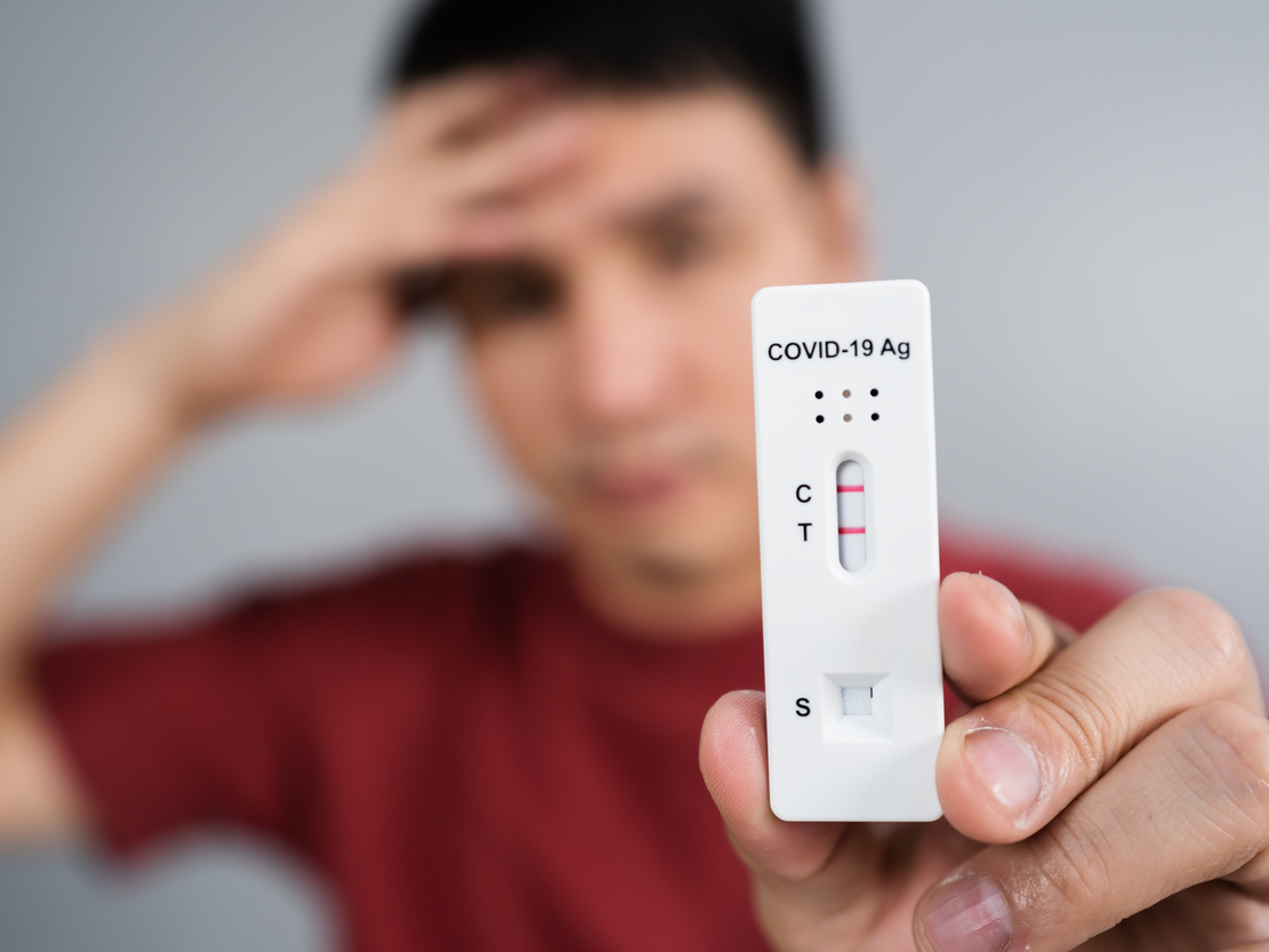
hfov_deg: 48.9
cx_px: 678
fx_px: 1393
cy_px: 477
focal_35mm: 38
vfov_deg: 37.7
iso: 400
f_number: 2.8
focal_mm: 35
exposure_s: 1/320
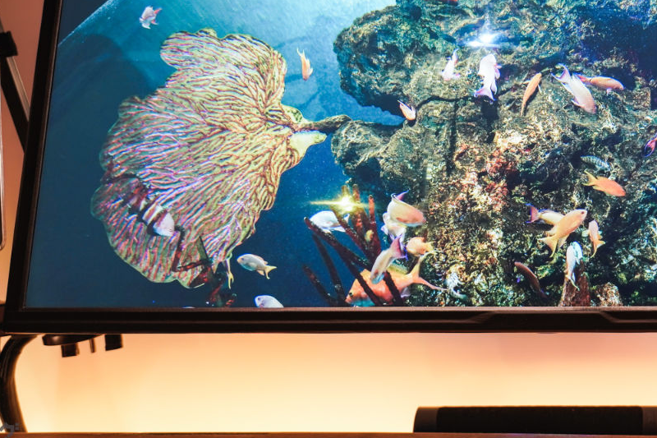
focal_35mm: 67
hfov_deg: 29.2
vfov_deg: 20.0
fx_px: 1219
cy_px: 40
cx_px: 560
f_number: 2.8
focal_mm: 33.4
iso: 500
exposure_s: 1/30
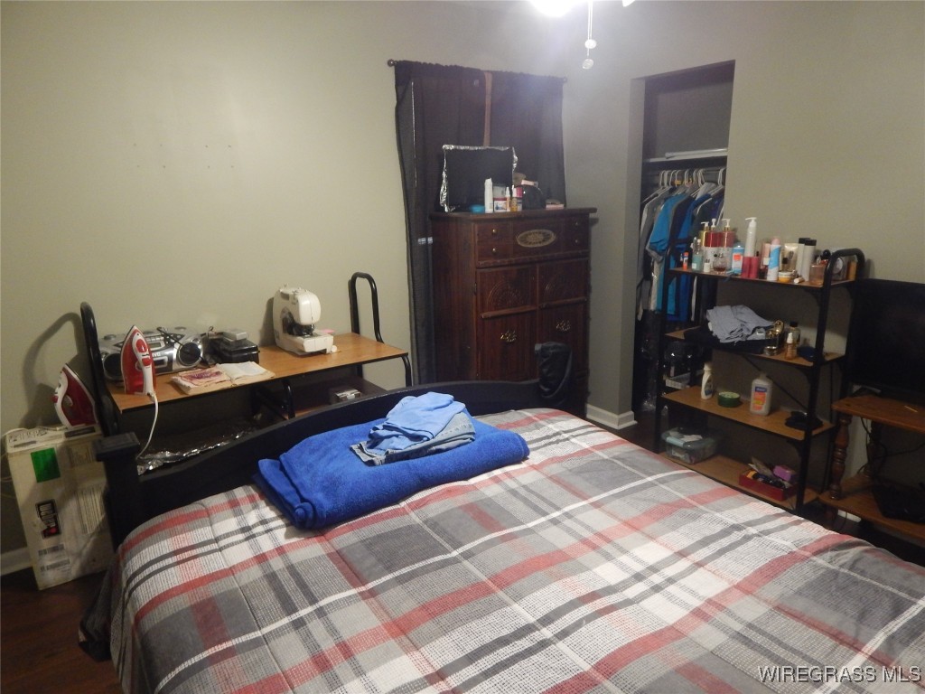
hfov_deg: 76.4
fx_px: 588
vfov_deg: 61.1
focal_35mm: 22
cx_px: 462
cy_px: 347
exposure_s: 1/8
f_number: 3
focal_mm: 4
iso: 450
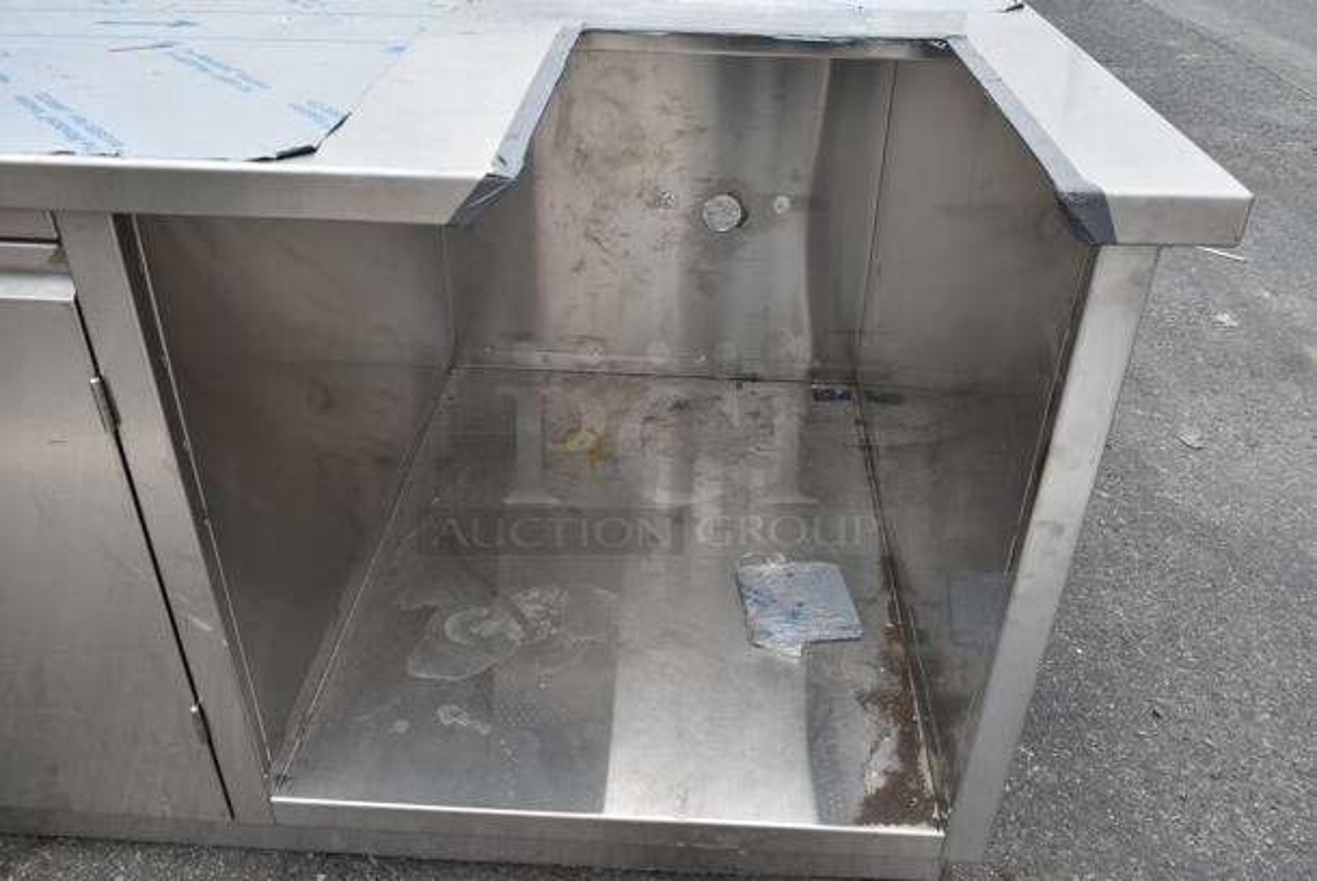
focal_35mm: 30
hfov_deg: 61.9
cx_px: 658
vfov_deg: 43.7
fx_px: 1099
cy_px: 440
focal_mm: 20
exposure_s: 1/200
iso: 100
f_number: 7.1
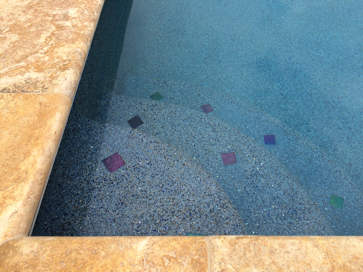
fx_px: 304
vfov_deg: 48.2
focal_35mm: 29
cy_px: 136
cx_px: 182
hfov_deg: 61.7
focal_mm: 4.15
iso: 32
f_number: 2.2
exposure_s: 1/2053
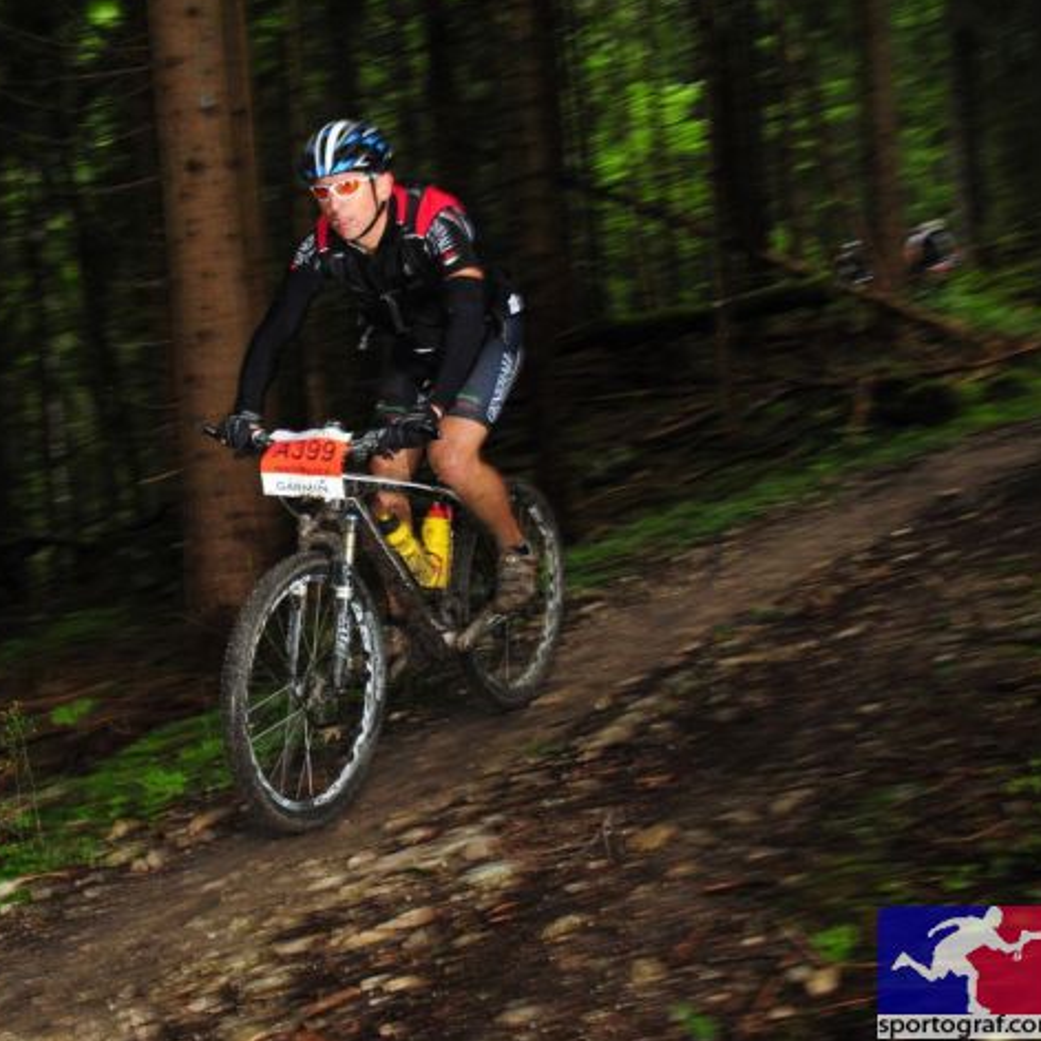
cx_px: 272
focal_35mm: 49
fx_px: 1655
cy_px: 517
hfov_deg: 34.3
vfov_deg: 34.9
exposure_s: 1/100
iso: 1000
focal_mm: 25
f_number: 6.3
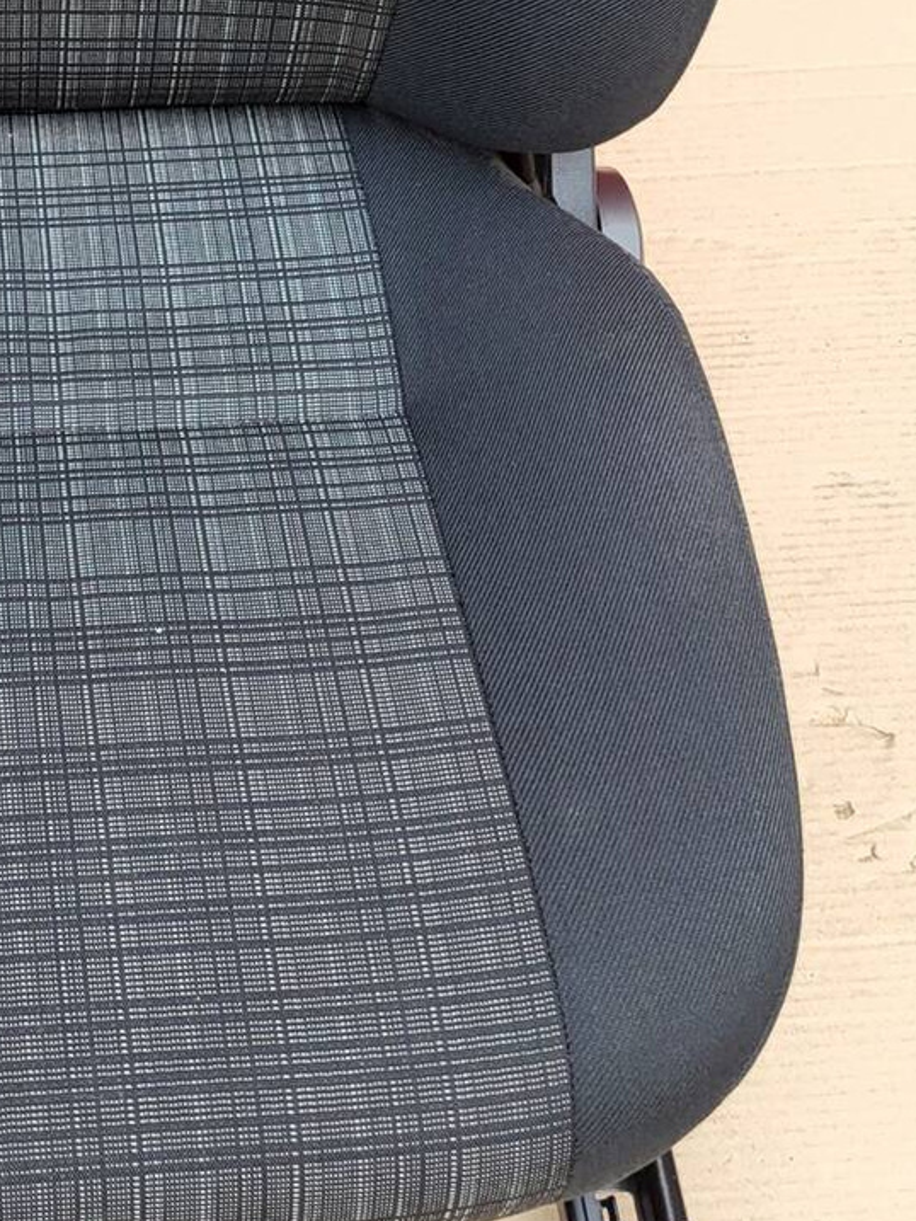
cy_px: 156
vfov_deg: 31.9
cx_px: 100
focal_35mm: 58
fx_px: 2046
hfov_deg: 24.5
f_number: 1.8
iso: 40
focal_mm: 5.4
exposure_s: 1/112
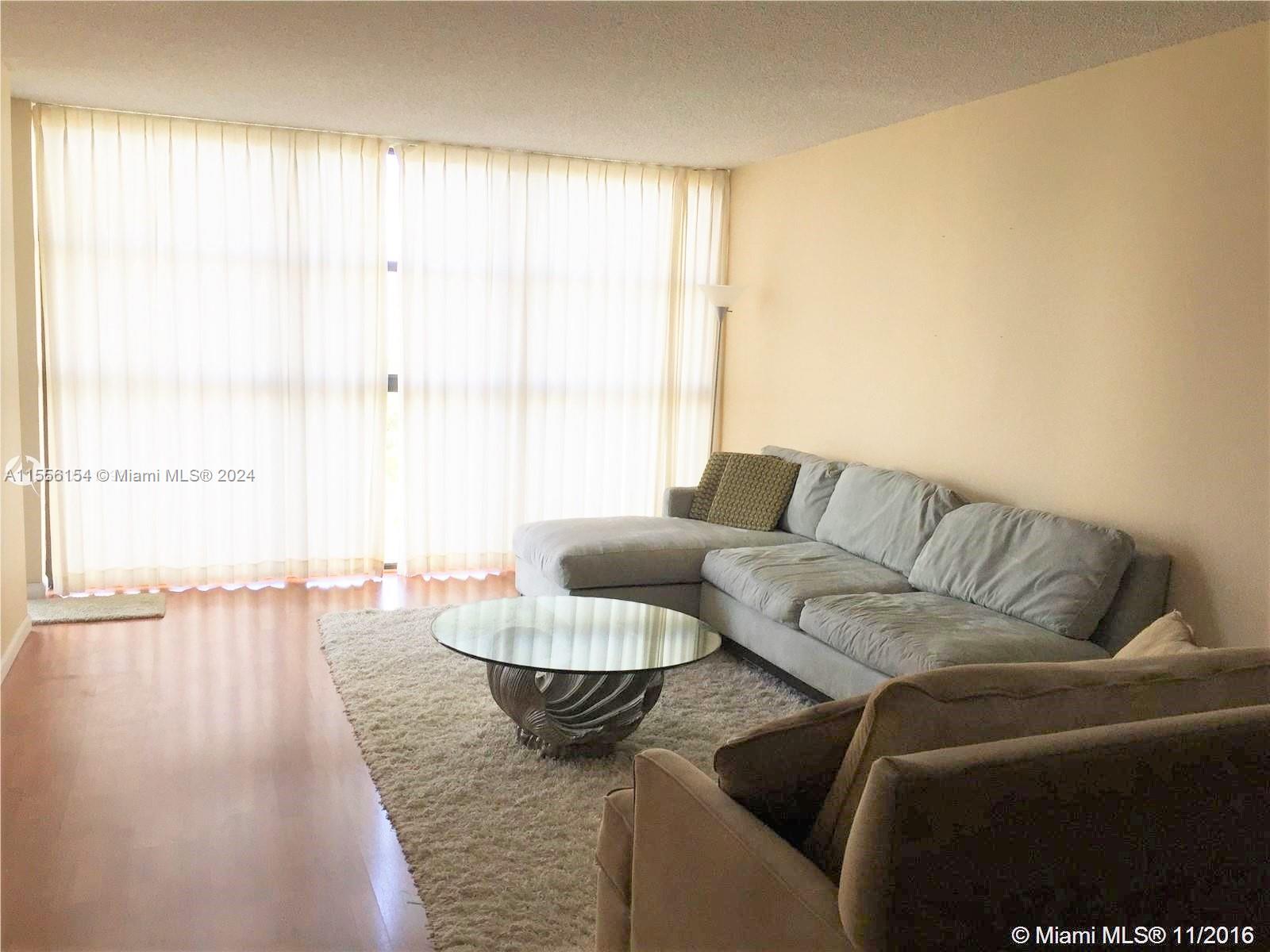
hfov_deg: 61.7
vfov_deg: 48.2
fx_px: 1064
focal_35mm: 29
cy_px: 476
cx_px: 635
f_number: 2.2
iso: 50
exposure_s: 1/120
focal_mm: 4.15
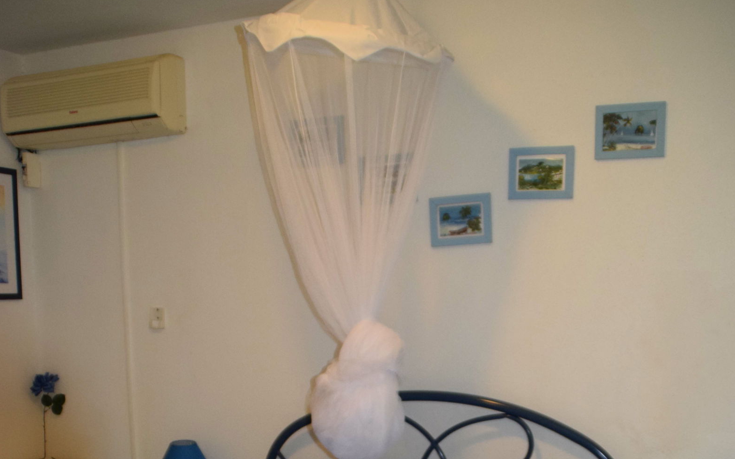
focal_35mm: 42
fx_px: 841
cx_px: 372
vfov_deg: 27.6
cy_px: 520
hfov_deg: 47.2
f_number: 3.5
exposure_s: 1/60
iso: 1400
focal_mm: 18
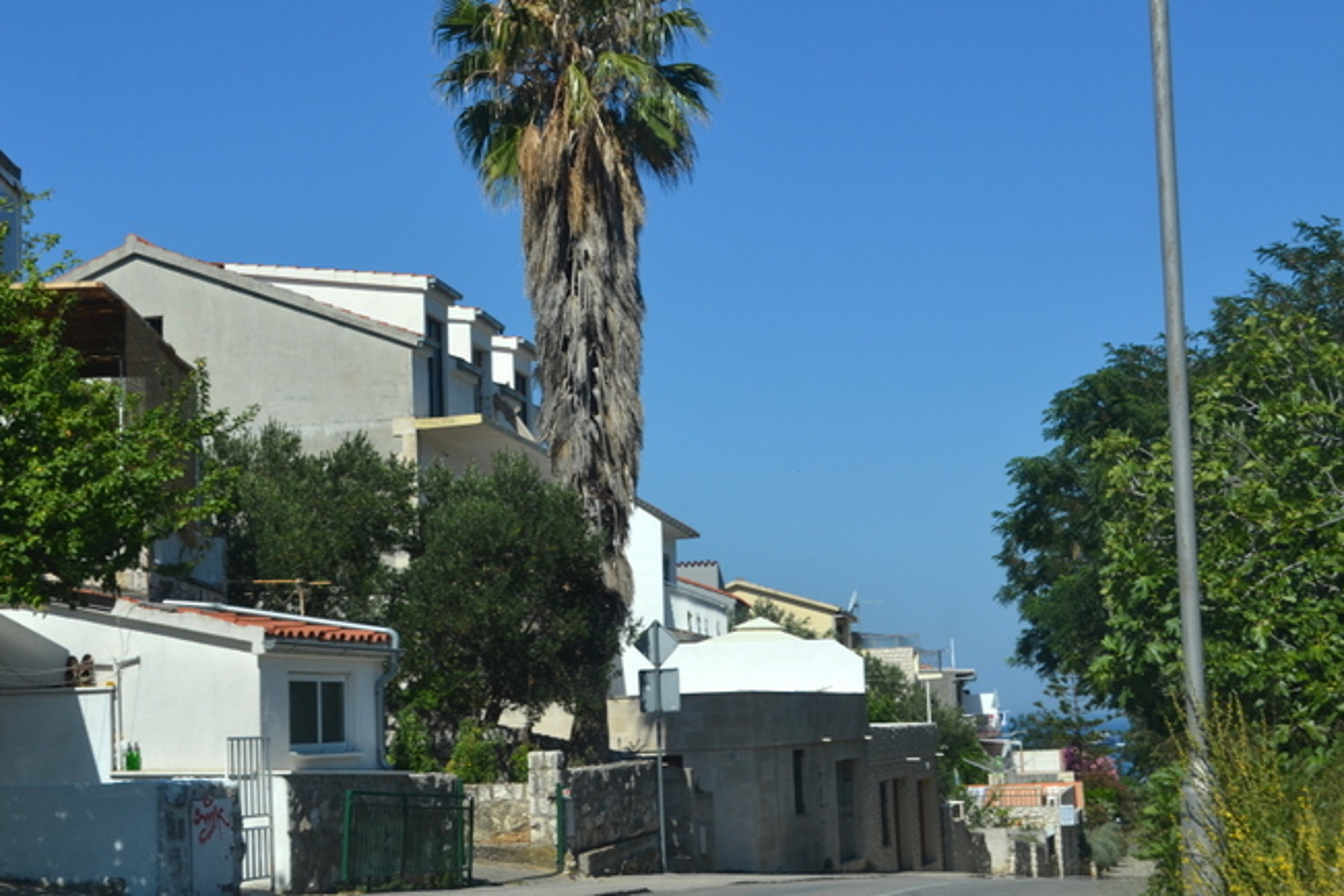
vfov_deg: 23.0
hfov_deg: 33.9
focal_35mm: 59
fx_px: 2202
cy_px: 405
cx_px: 607
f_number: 7.1
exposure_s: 1/400
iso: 100
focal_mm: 32
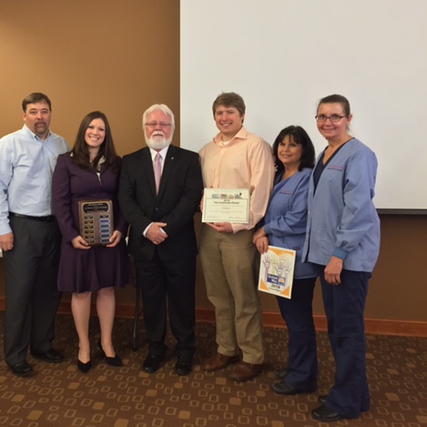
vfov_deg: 47.2
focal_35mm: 35
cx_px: 139
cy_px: 210
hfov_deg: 46.4
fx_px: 488
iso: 200
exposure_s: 1/30
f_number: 2.2
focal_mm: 4.15
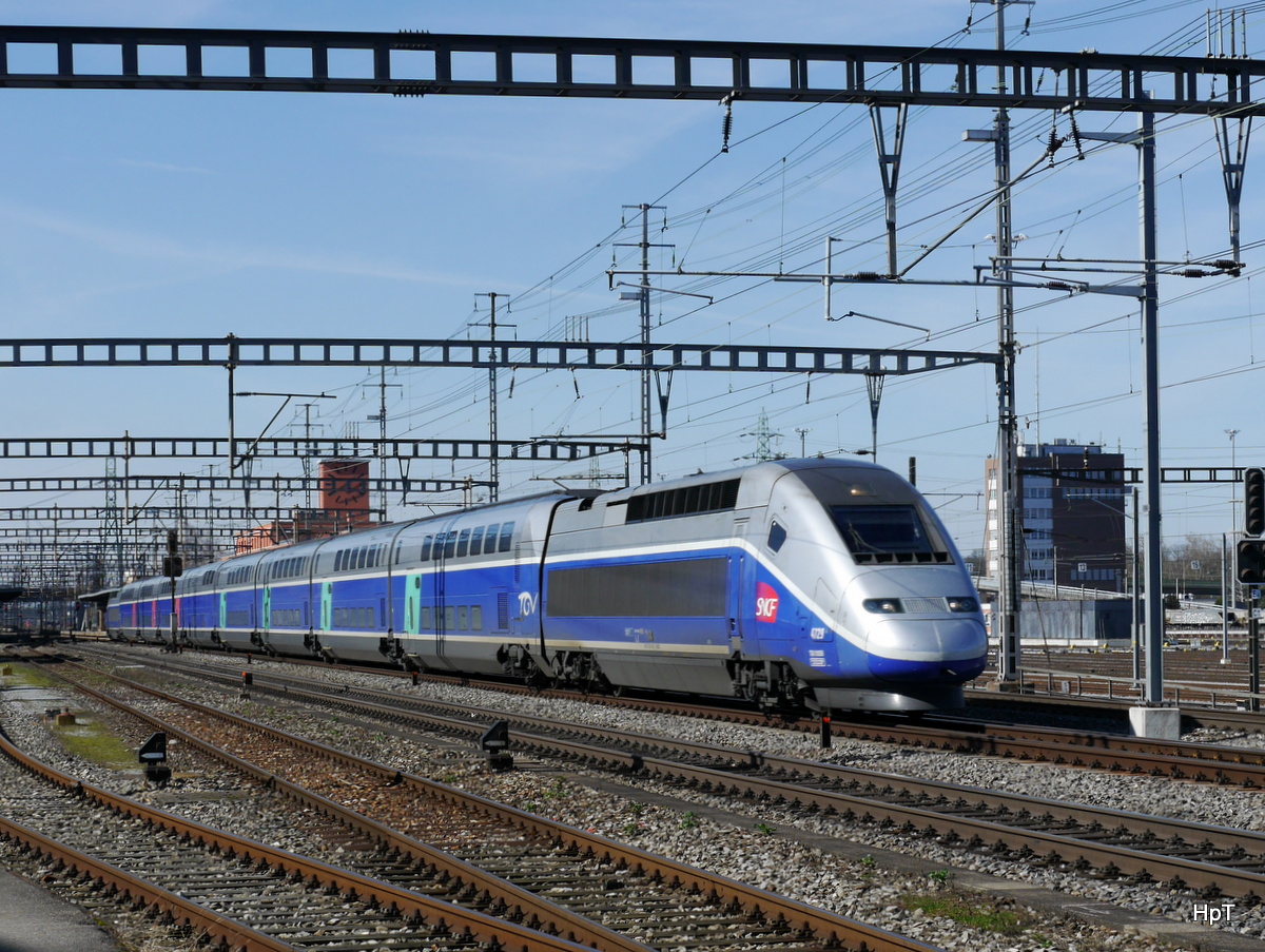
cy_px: 476
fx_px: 2049
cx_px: 632
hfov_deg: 34.3
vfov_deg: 26.2
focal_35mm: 56
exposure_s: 1/400
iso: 160
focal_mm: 28
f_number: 9
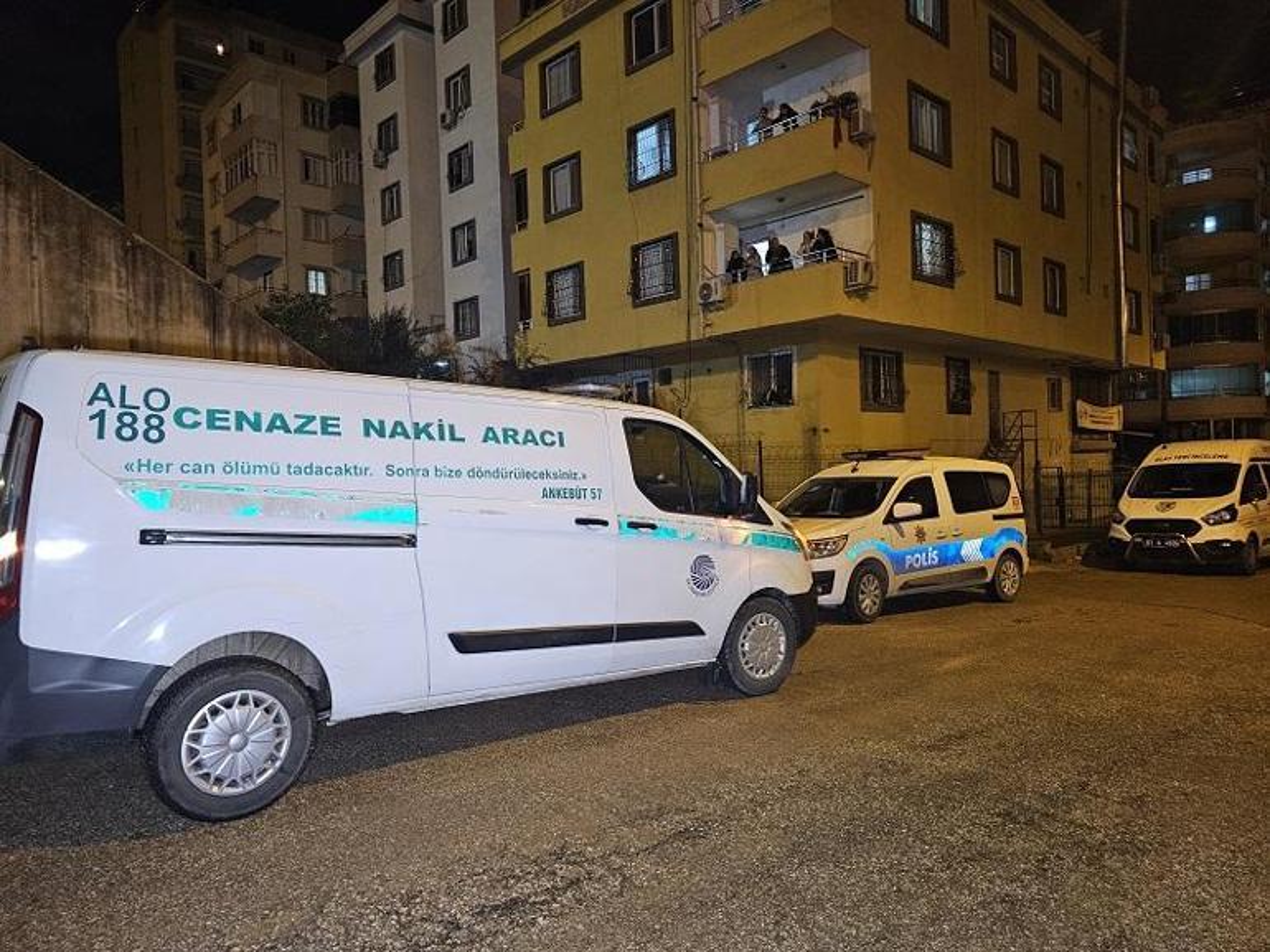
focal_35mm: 23
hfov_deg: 73.9
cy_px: 476
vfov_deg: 58.9
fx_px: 844
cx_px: 635
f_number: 1.7
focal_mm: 6.3
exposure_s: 1/33.3
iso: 640
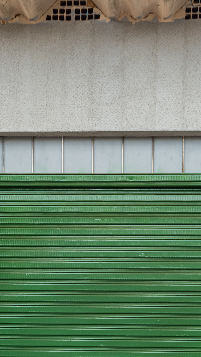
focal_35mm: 65
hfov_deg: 18.4
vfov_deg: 31.4
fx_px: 616
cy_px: 295
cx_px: 148
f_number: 5
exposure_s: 1/200
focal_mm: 34
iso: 320
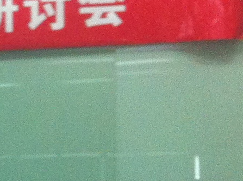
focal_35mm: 203
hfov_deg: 9.1
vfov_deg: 7.2
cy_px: 236
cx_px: -257
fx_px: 1423
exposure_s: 1/15
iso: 200
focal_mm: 3.85
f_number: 2.8
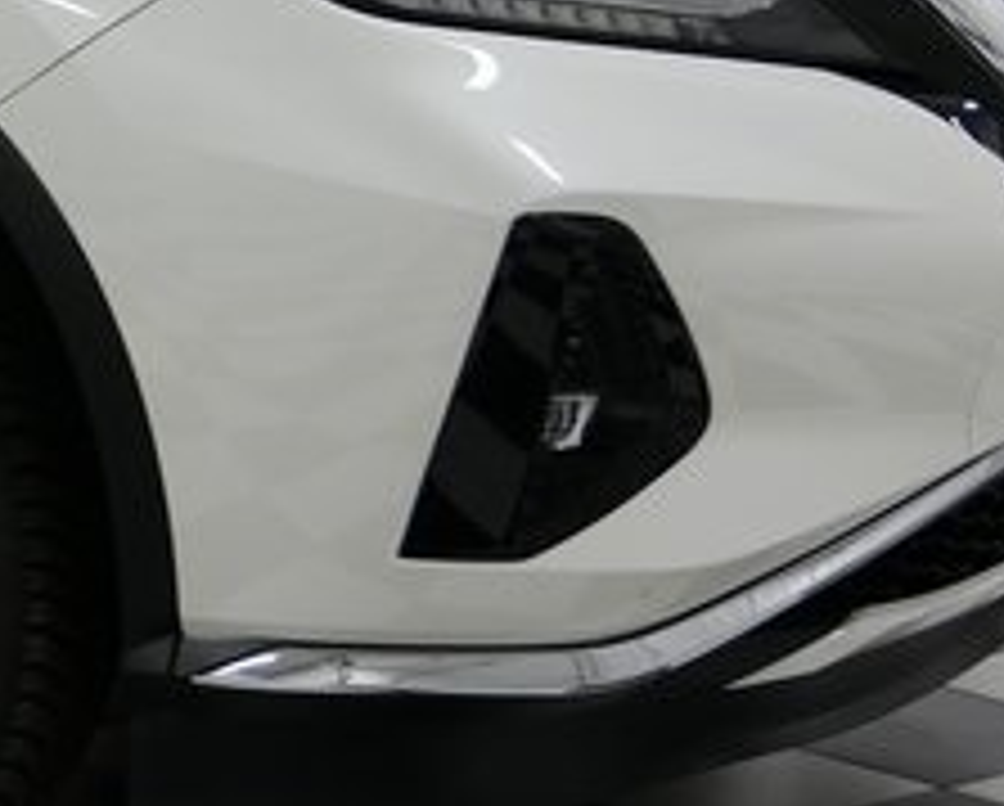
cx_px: -842
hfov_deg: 11.1
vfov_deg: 9.5
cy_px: -90
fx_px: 4790
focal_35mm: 161
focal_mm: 18
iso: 400
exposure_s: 1/60
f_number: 3.9
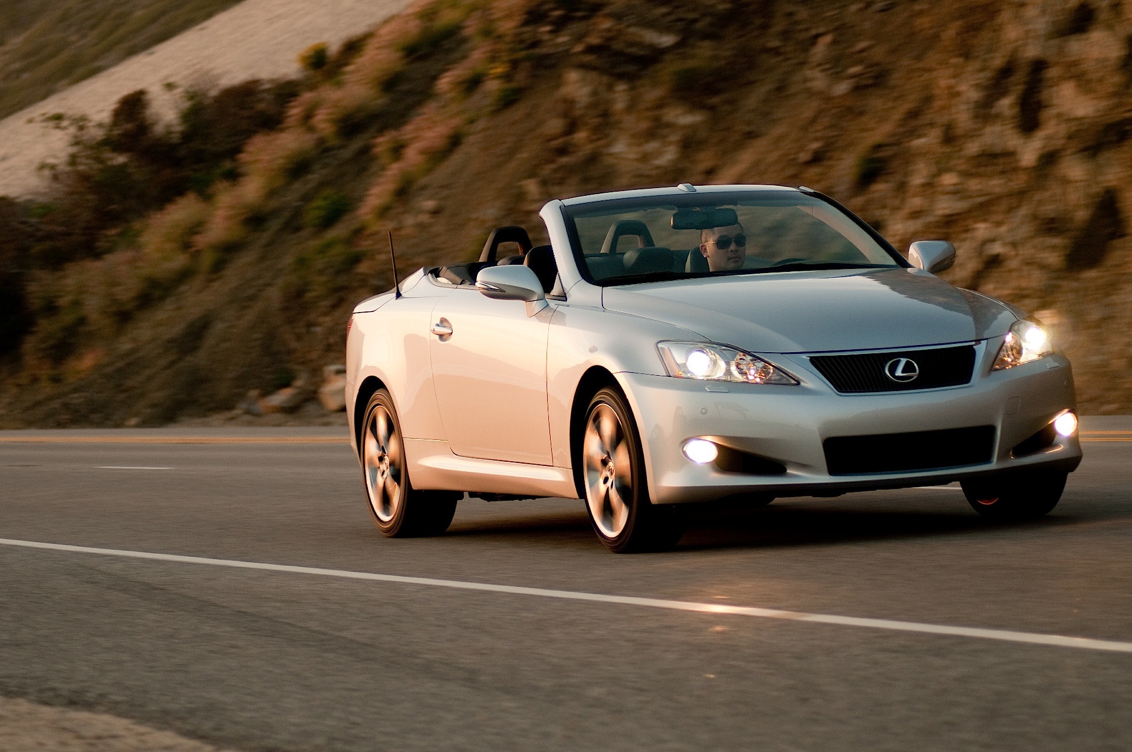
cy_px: 376
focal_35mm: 142
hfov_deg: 14.4
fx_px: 4475
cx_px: 566
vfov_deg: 9.6
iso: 200
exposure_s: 1/160
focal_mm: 95
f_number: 4.2
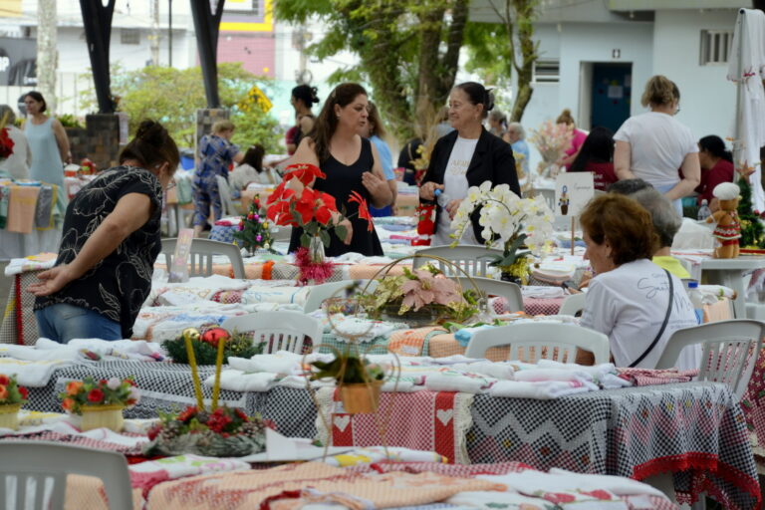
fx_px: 3347
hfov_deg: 13.0
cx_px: 382
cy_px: 255
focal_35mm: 158
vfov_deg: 8.7
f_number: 5.6
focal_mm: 105
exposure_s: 1/125
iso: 250
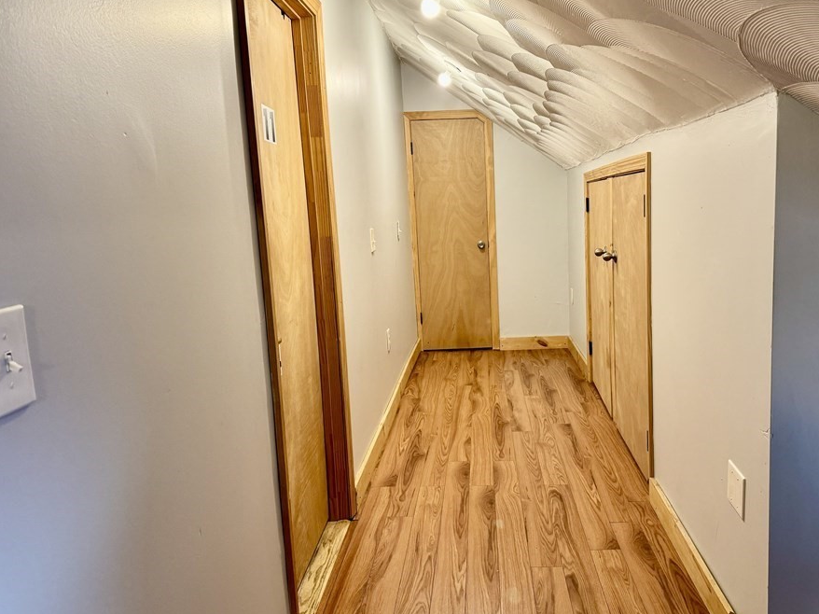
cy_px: 304
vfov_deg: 49.7
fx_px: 662
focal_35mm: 28
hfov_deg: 63.1
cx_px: 475
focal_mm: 6.86
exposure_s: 1/60
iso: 250
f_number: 1.78
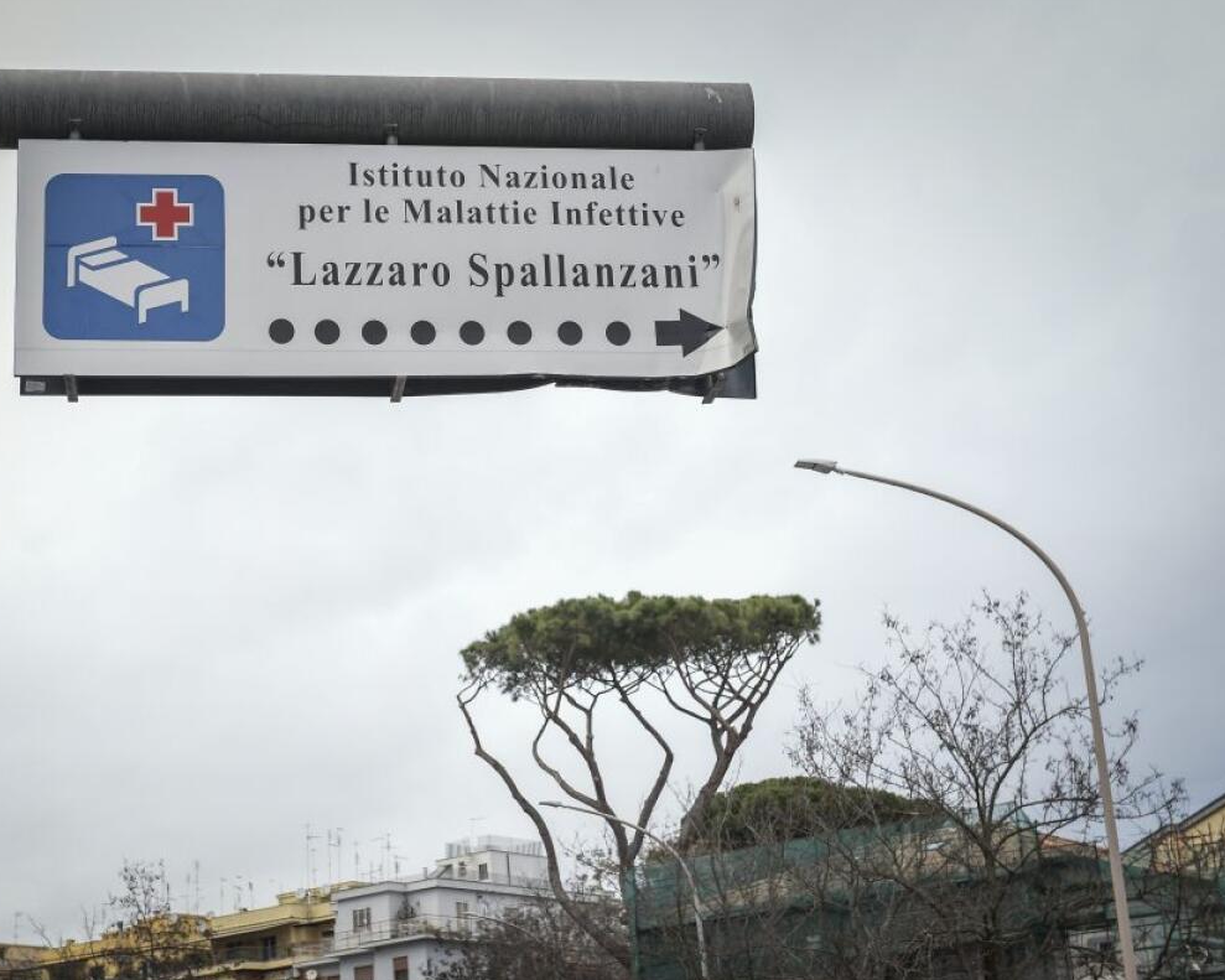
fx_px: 2393
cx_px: 487
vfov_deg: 23.1
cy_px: 490
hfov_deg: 28.6
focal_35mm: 66
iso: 320
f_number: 5
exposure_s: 1/160
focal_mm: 58
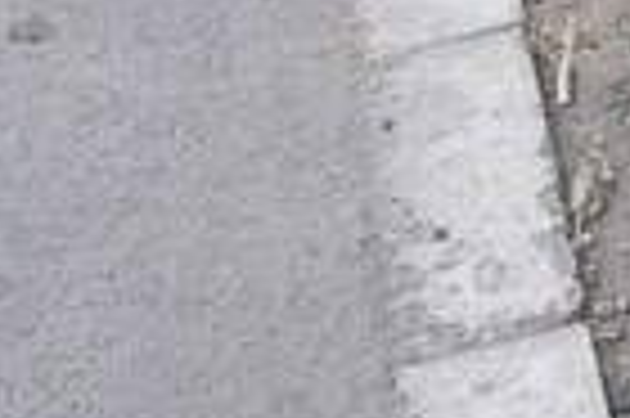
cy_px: -180
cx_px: 1256
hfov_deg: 9.3
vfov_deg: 6.5
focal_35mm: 208
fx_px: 3636
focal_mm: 5.7
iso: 50
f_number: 2.8
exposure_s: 1/133
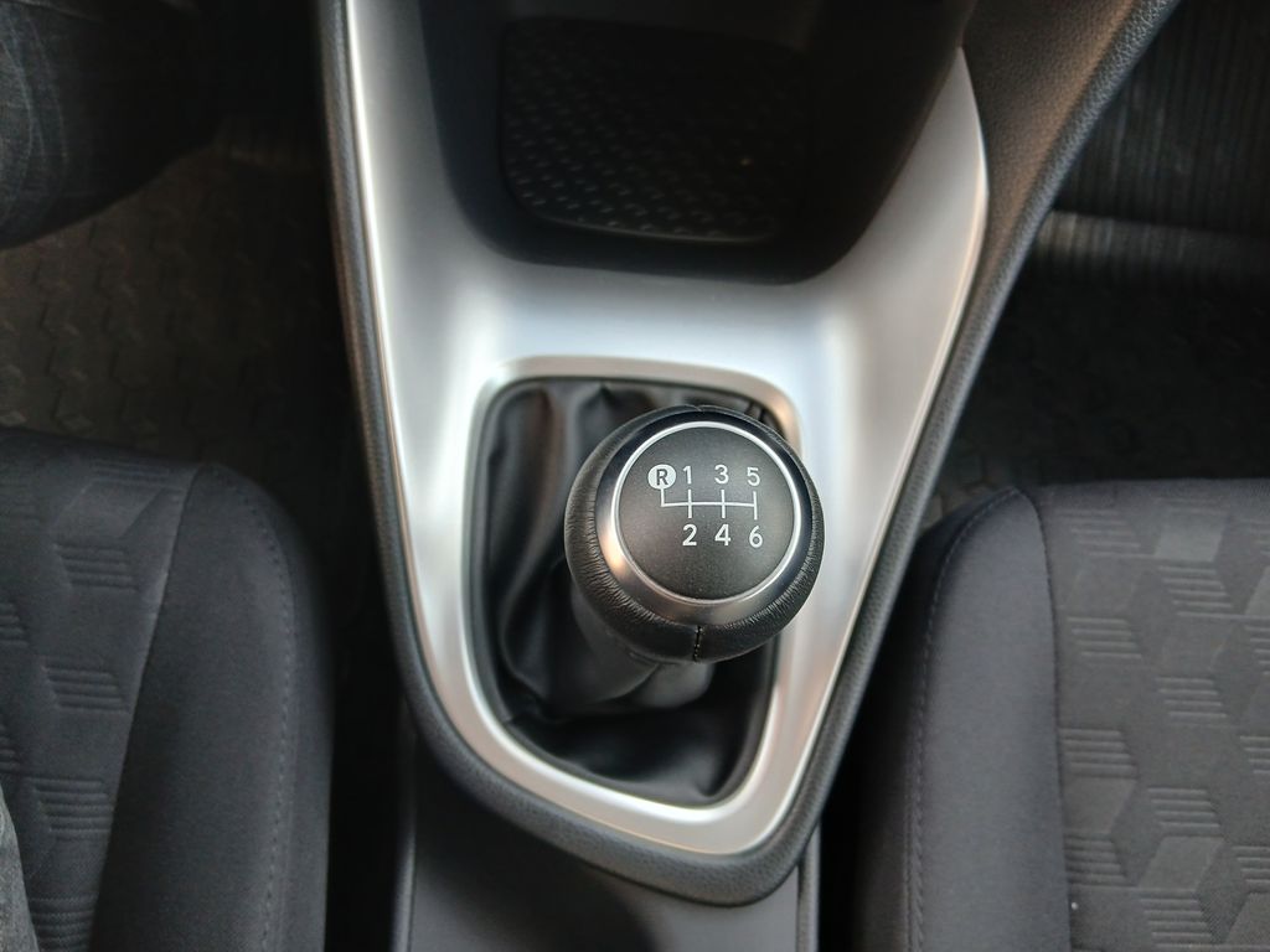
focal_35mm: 26
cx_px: 635
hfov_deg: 67.3
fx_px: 954
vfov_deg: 53.1
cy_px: 476
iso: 160
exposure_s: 1/50
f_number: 1.8
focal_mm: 3.98
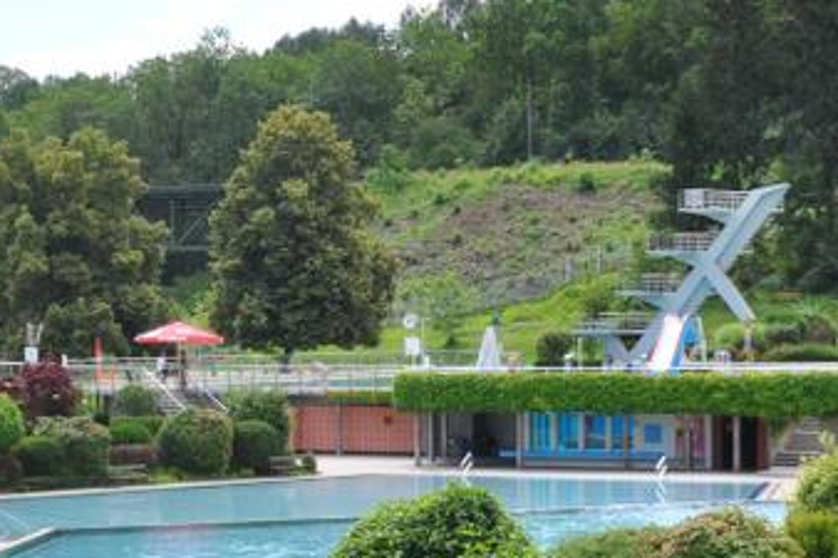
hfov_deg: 18.6
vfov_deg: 12.6
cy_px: 308
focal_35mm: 109
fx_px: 2536
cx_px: 169
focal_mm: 24
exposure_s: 1/200
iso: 200
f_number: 14
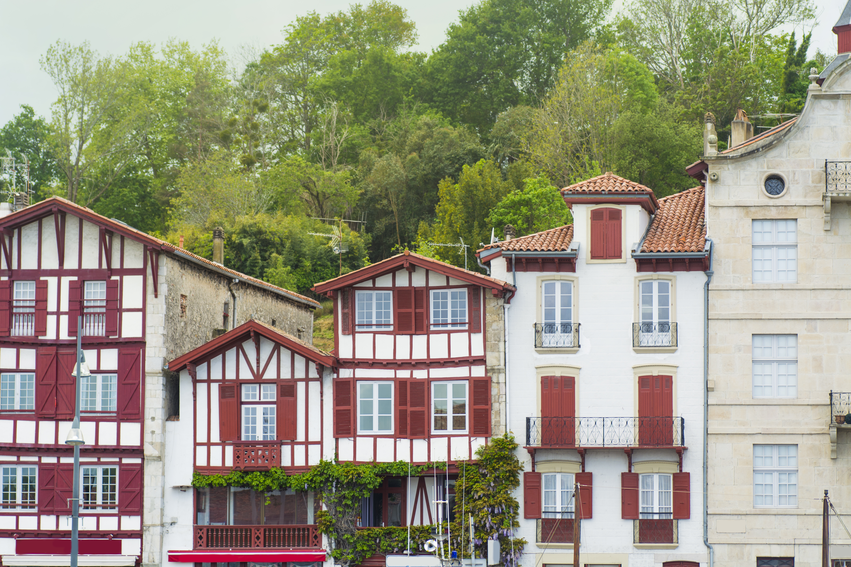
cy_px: 284
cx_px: 426
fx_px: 3191
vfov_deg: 10.2
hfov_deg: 15.2
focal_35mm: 135
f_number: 4.5
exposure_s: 1/320
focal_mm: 90
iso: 100
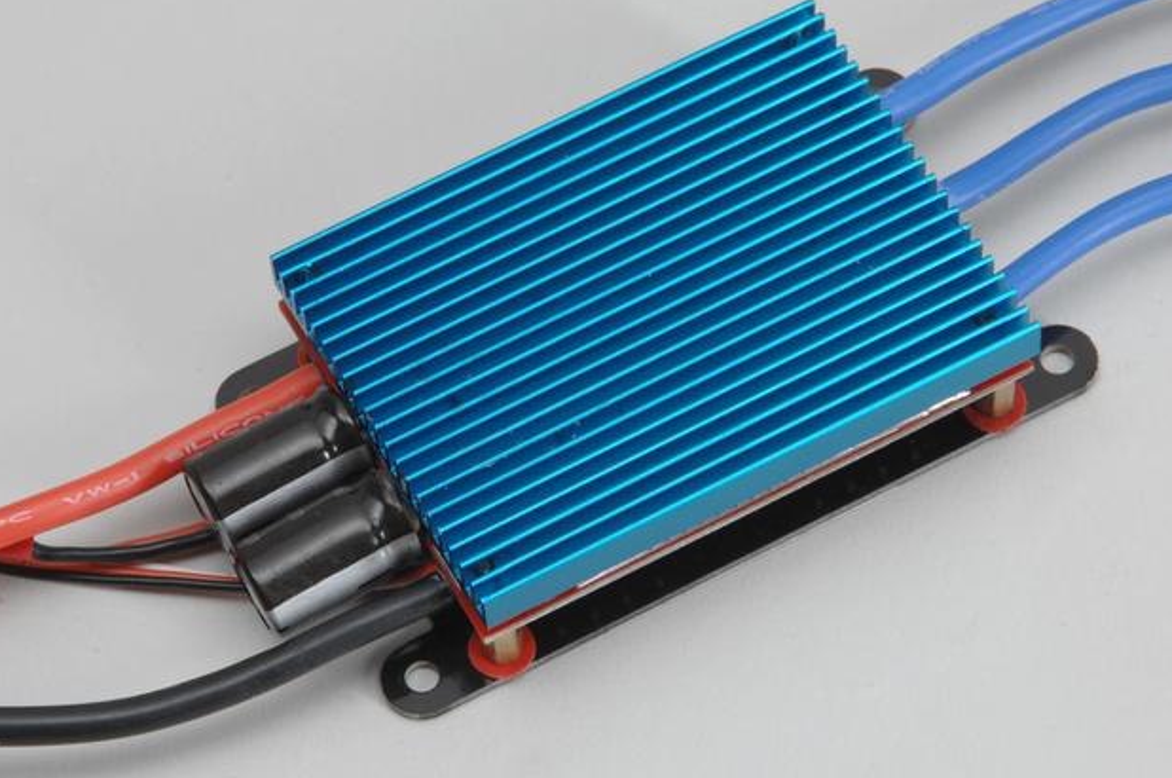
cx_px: 632
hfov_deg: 11.2
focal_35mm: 184
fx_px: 5967
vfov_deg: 7.5
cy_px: 381
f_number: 22
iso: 100
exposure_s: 1/125
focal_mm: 105
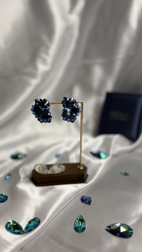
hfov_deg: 40.1
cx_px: 61
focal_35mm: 29
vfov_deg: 66.1
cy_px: 128
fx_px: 194
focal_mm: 5.96
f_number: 1.6
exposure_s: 1/314
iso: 40
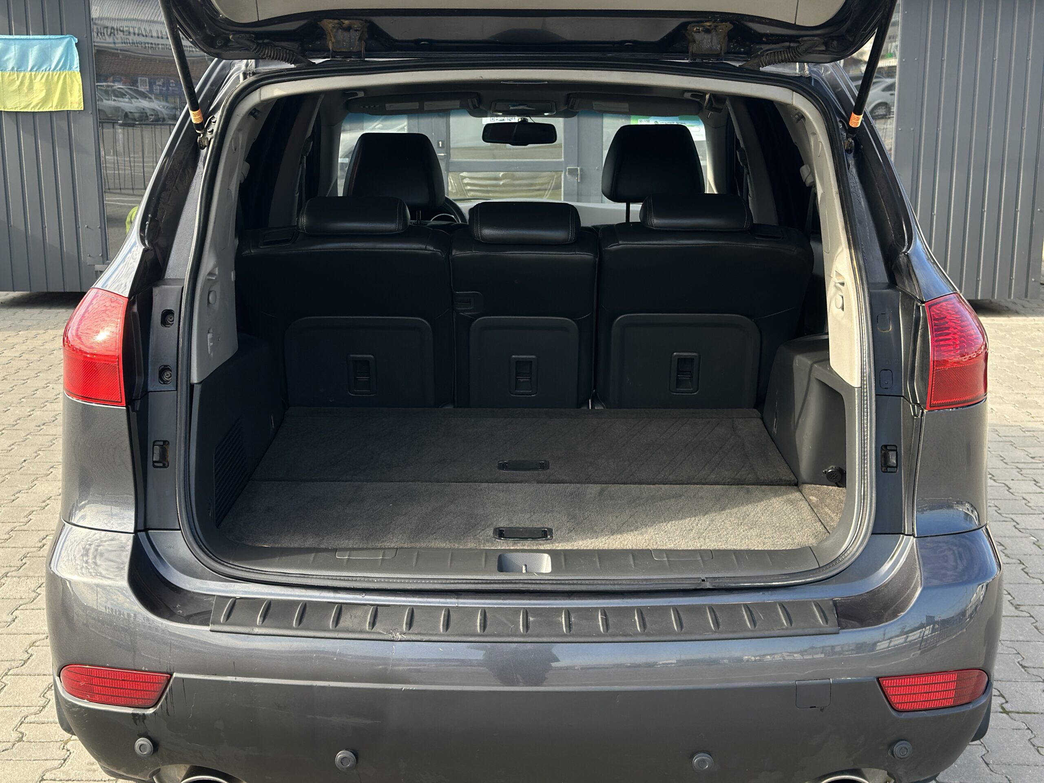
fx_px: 1448
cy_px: 392
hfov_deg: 39.7
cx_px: 522
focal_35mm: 48
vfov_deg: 30.3
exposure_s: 1/858
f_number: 1.78
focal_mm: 6.86
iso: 80
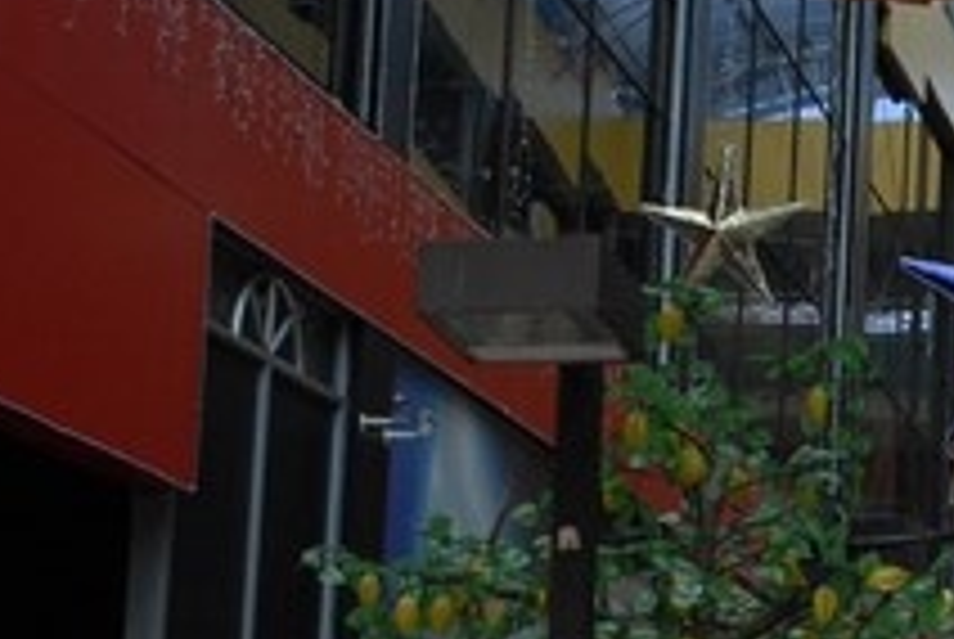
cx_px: 1166
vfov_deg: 12.2
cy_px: 666
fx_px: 2946
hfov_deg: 17.5
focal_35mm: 111
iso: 400
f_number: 4
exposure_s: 1/320
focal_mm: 18
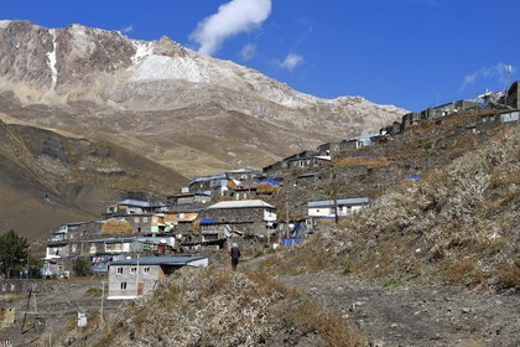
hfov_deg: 28.8
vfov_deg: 19.5
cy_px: 174
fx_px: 1011
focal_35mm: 70
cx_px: 260
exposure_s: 1/320
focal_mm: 70
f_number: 14
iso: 200
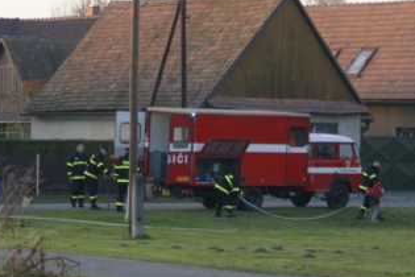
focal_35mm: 209
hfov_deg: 9.8
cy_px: 109
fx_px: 2409
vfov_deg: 6.6
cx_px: 256
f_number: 5.6
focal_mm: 70
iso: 320
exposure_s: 1/125
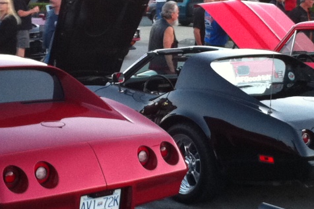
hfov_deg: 20.6
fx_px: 863
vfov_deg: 13.8
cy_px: 107
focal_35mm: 99
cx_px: 164
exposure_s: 1/15
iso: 200
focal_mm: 3.85
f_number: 2.8
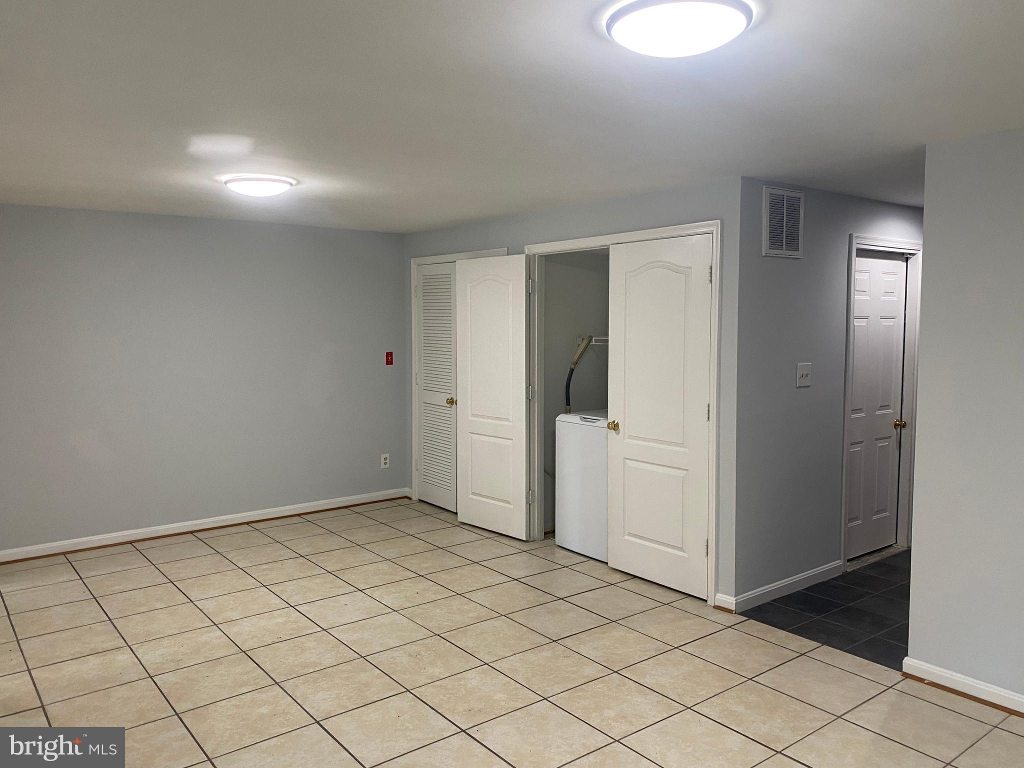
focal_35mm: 26
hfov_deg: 67.3
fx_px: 769
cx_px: 512
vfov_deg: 53.1
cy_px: 384
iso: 125
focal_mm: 4.25
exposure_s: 1/60
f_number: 1.8
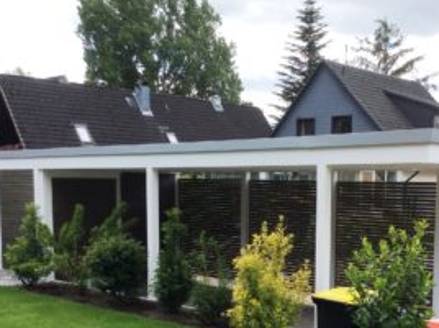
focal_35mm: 50
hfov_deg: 37.8
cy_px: 246
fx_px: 633
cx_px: 292
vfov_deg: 28.6
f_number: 2.4
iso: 32
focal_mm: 3.3
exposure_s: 1/583
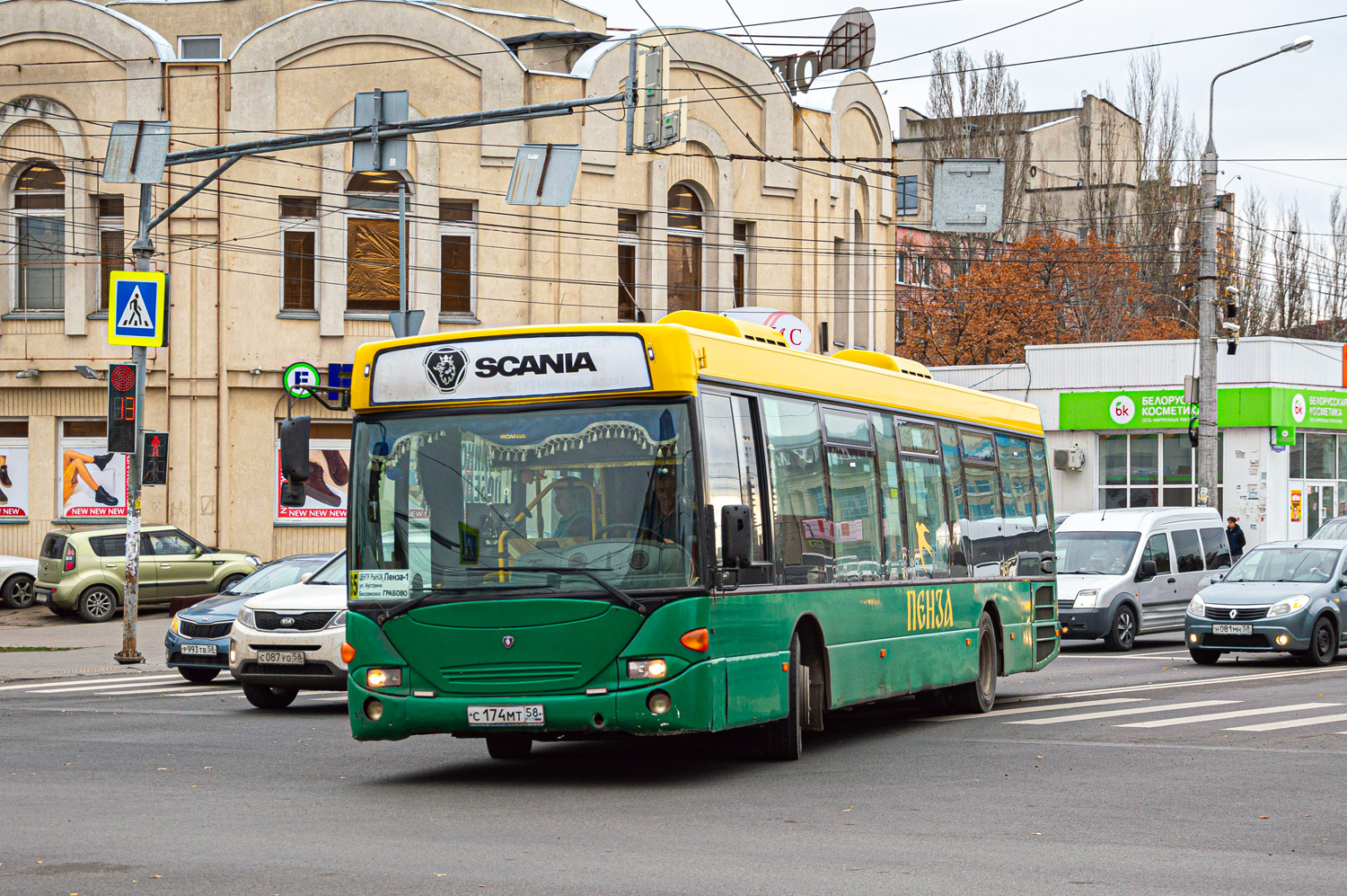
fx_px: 1962
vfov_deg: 25.7
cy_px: 448
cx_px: 674
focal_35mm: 52
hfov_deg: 37.9
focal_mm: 35
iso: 100
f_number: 5.6
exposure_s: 1/400
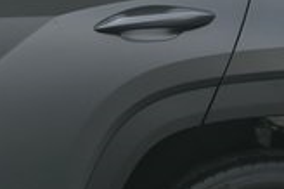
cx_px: -156
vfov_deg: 8.6
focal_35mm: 159
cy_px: 138
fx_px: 1254
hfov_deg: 12.2
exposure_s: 1/250
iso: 110
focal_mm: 17
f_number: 5.6
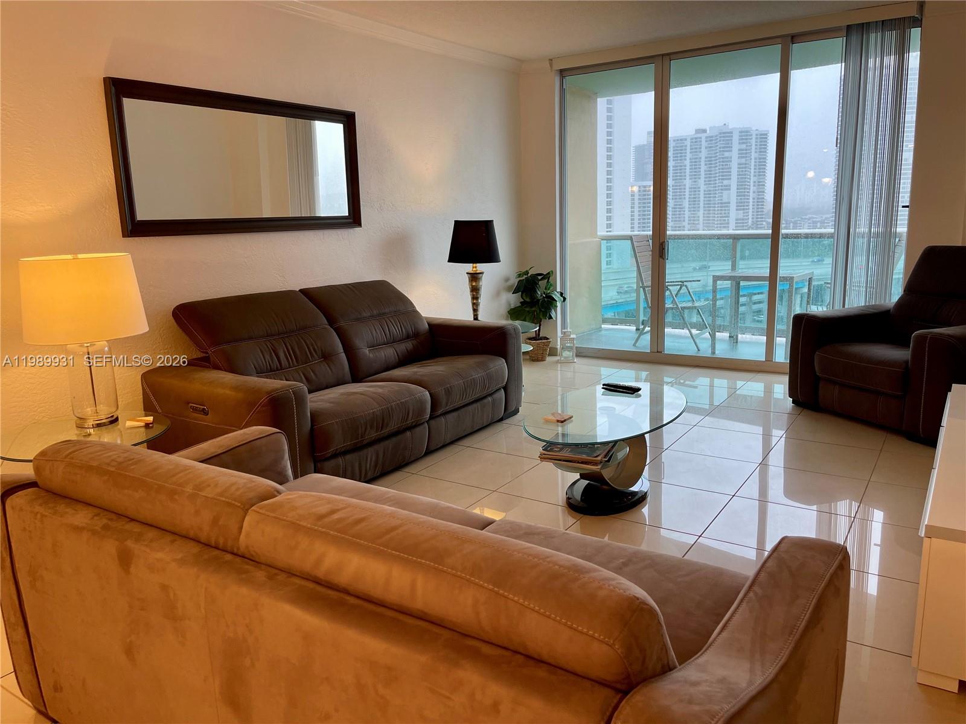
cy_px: 362
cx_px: 483
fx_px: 698
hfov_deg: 69.4
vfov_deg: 54.9
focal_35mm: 25
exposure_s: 1/120
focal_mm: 5.1
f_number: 1.6
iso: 80
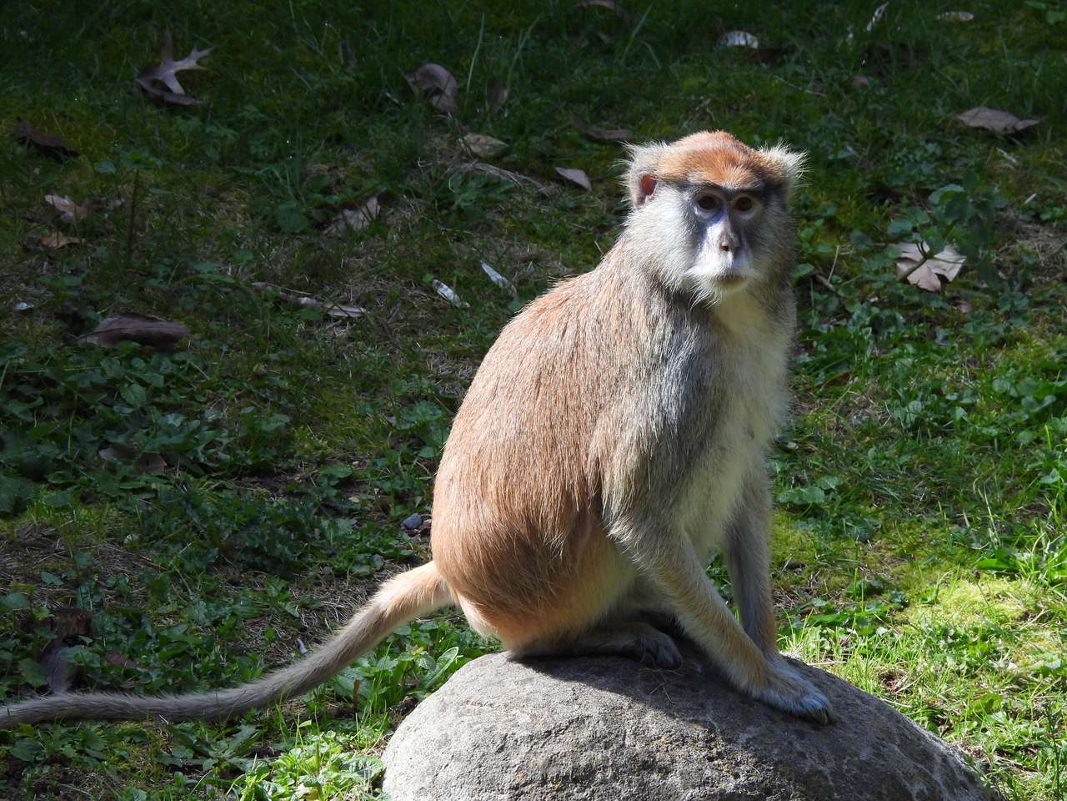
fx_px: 16953
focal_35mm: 550
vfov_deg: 2.7
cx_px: 534
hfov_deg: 3.6
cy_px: 400
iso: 200
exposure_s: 1/250
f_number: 5
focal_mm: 98.1
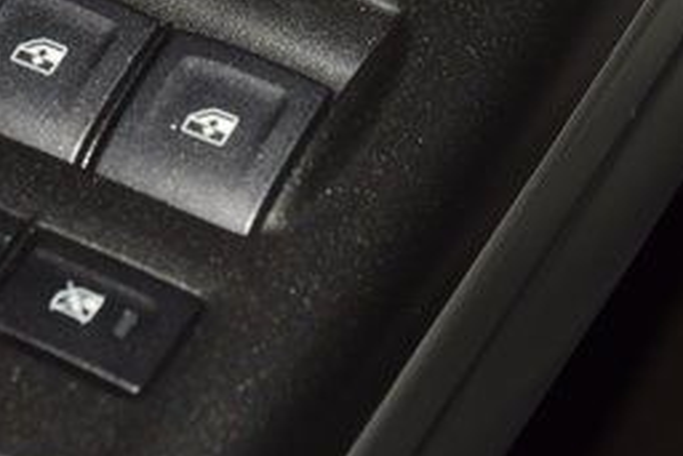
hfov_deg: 7.9
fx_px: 4973
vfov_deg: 5.2
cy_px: -55
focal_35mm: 262
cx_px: 229
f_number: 8
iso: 100
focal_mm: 70
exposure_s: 1/125
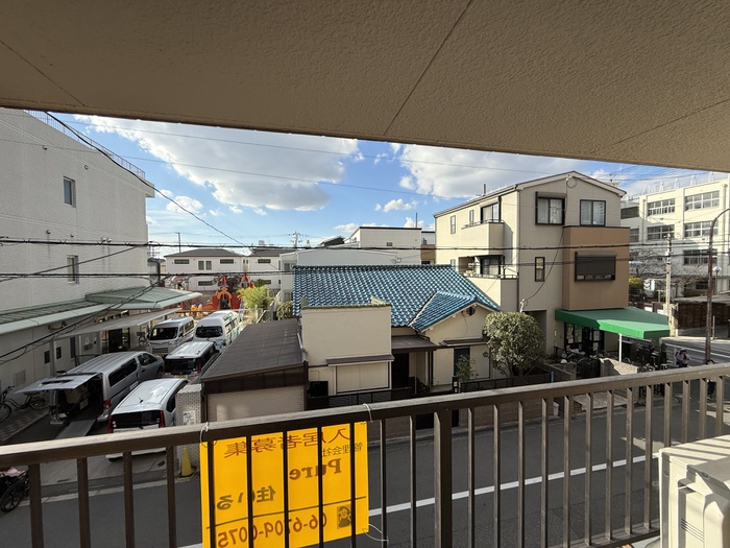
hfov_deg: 102.1
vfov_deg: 85.7
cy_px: 274
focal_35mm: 14
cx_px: 365
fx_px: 295
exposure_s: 1/2237
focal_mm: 2.22
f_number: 2.2
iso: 50
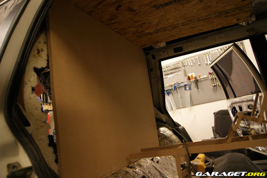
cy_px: 89
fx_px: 200
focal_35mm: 27
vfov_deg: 48.0
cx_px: 134
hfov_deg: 67.4
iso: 400
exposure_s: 1/25
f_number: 3.5
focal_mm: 18
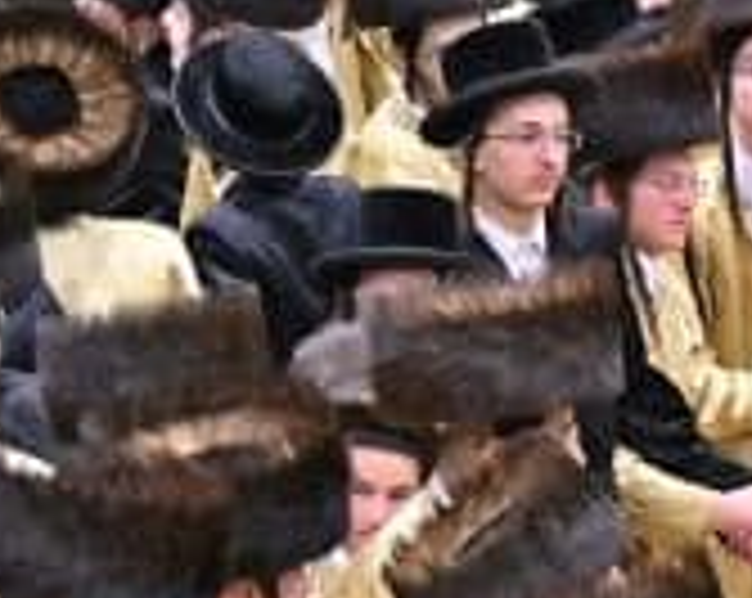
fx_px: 8976
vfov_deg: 3.8
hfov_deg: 4.7
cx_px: 1729
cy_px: 519
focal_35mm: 404
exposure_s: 1/250
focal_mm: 70
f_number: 2.8
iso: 800
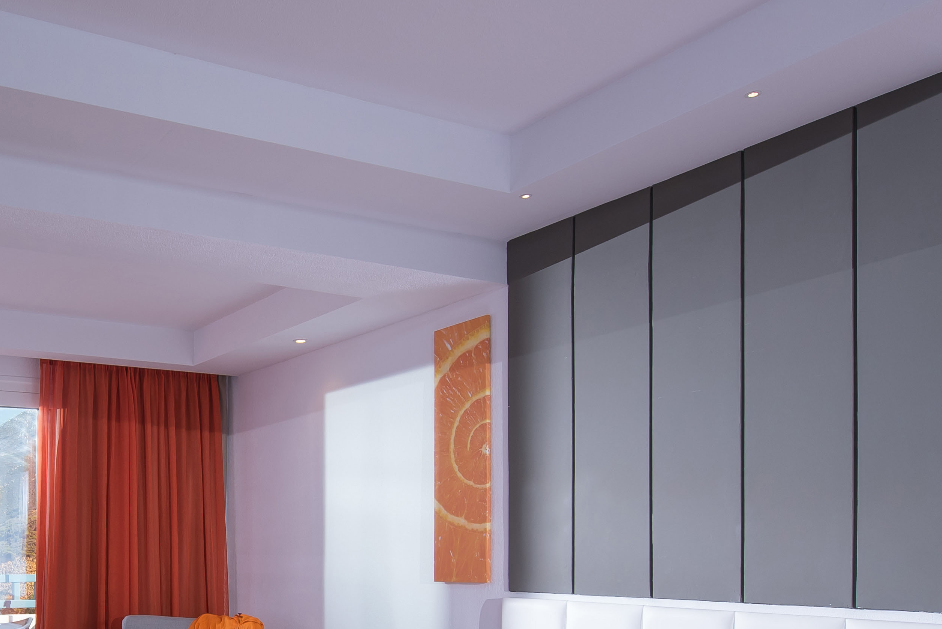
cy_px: 552
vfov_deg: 35.0
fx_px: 942
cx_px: 144
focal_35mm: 36
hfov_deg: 48.9
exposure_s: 1/125
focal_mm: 15
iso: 200
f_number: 8
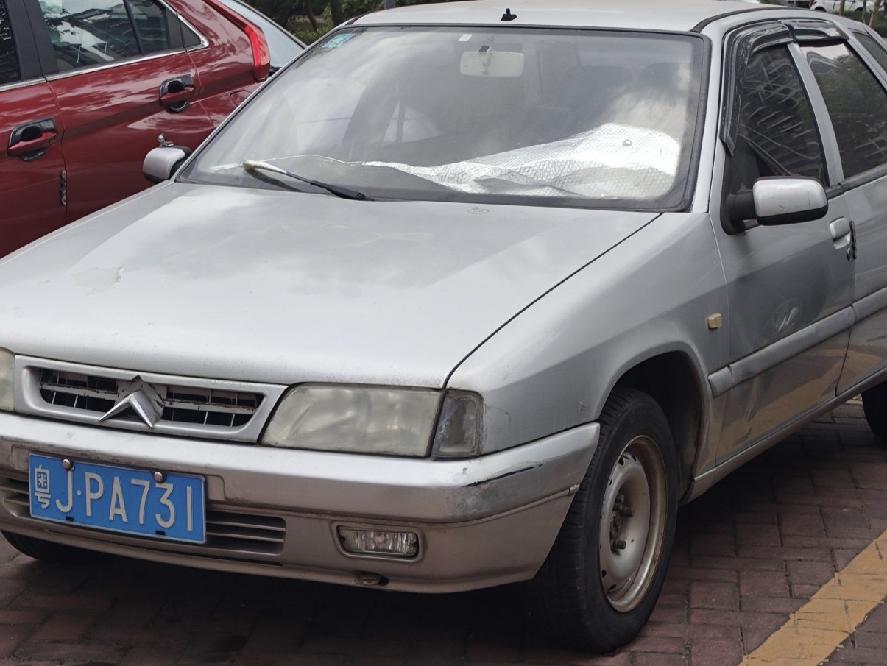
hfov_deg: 56.8
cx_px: 423
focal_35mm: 32
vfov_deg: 44.1
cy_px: 302
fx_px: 820
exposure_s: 1/585
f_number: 1.8
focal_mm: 4.68
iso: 50
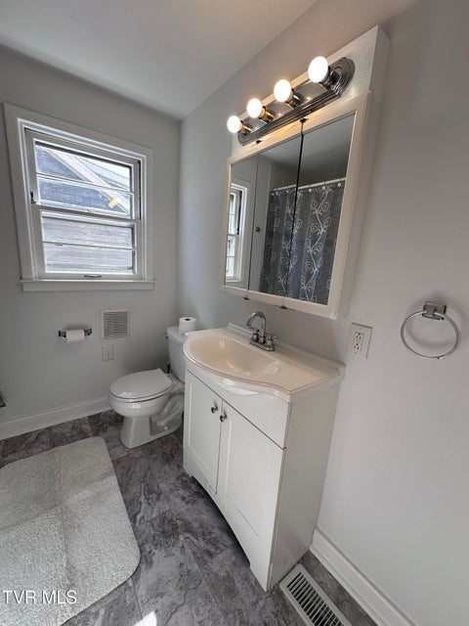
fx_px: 253
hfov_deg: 85.7
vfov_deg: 102.1
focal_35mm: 14
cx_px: 234
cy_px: 313
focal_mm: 2.22
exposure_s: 1/200
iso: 40
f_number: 2.2
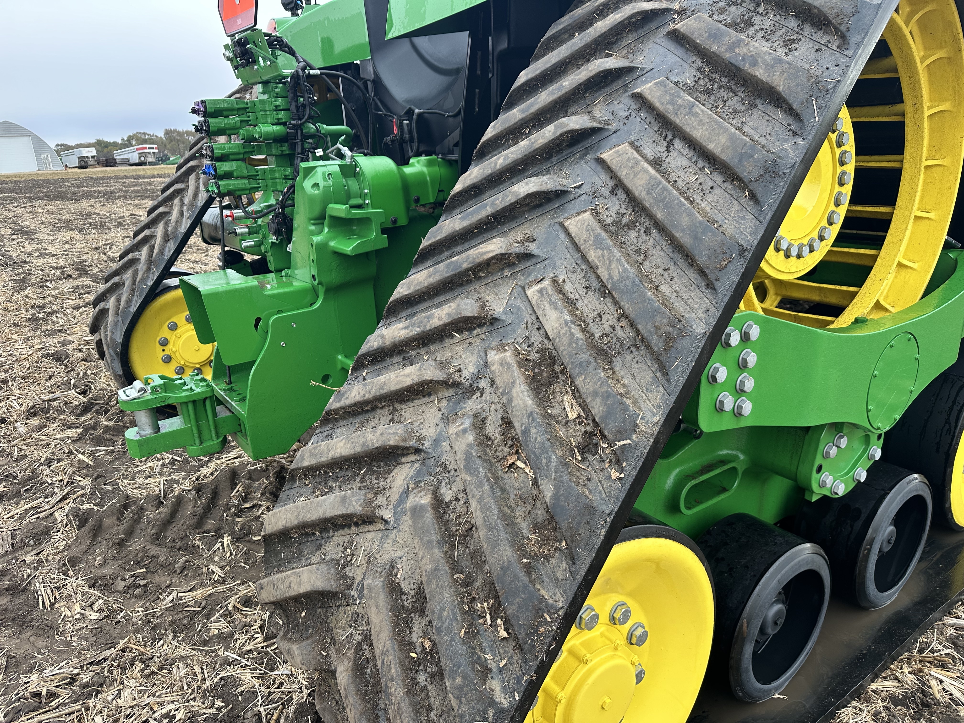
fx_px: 668
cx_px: 482
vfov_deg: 56.8
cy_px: 362
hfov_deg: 71.6
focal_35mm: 24
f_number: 1.78
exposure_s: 1/377
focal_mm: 6.86
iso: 80
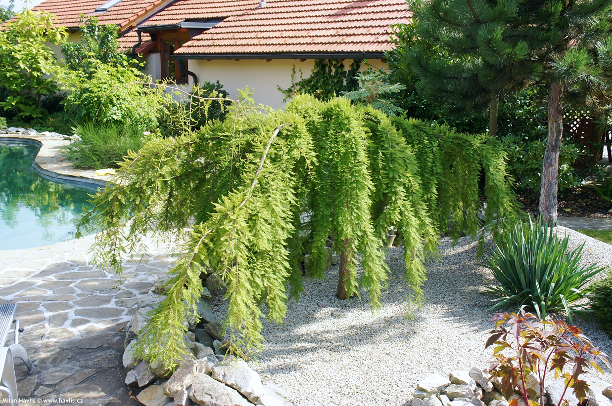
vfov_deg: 38.3
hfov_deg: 55.2
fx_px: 586
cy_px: 203
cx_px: 306
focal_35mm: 34
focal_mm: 23
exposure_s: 1/200
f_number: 8
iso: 200
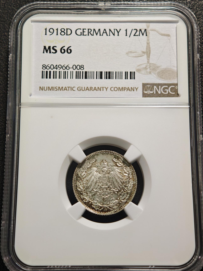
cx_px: 104
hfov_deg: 23.6
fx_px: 485
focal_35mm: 62
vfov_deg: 31.2
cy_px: 139
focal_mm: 9
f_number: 2
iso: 640
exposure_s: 1/112
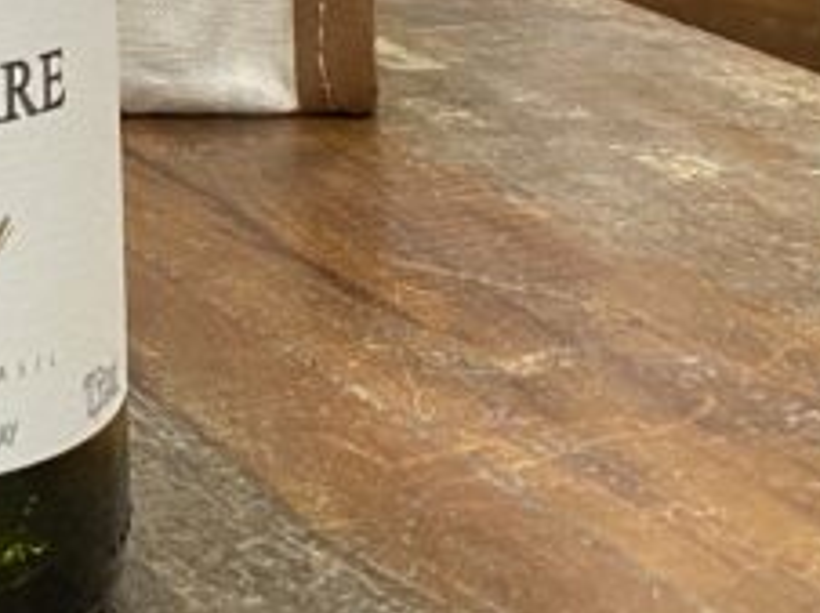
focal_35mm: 118
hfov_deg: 13.9
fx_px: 2792
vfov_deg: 10.9
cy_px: -765
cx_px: -871
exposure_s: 1/60
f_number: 1.8
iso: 250
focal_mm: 4.25
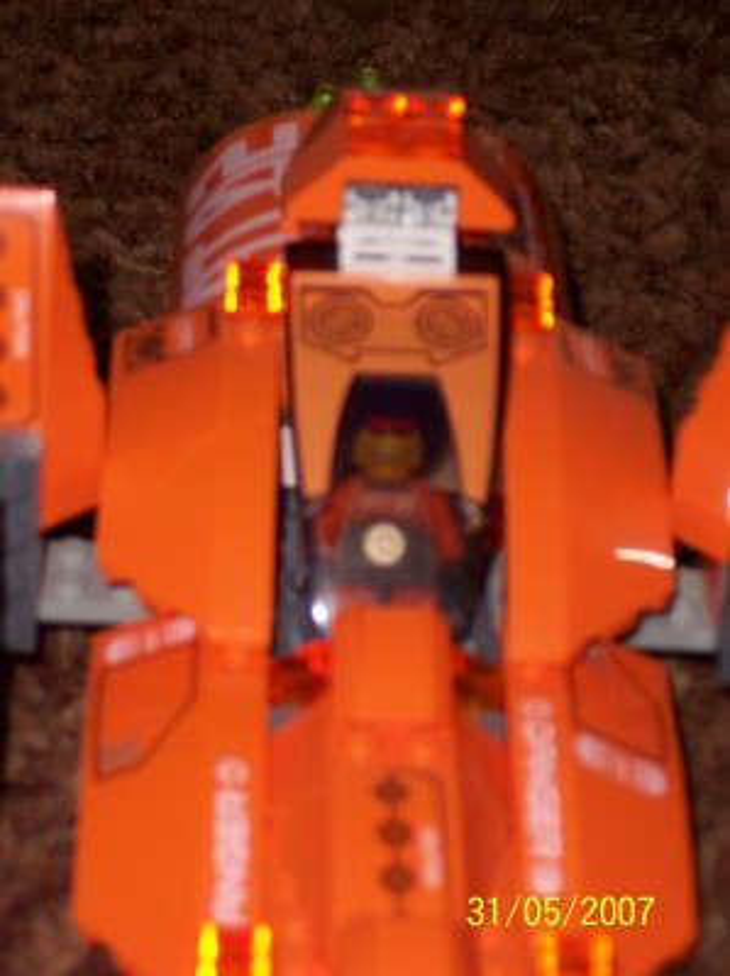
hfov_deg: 13.0
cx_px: 365
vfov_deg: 17.3
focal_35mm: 114
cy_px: 488
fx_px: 3212
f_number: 4.8
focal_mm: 24
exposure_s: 1/90
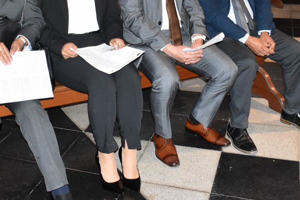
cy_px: -2
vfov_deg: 22.8
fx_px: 475
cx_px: 103
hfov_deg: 34.8
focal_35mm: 57
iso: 1600
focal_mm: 18
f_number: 5.6
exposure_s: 1/80
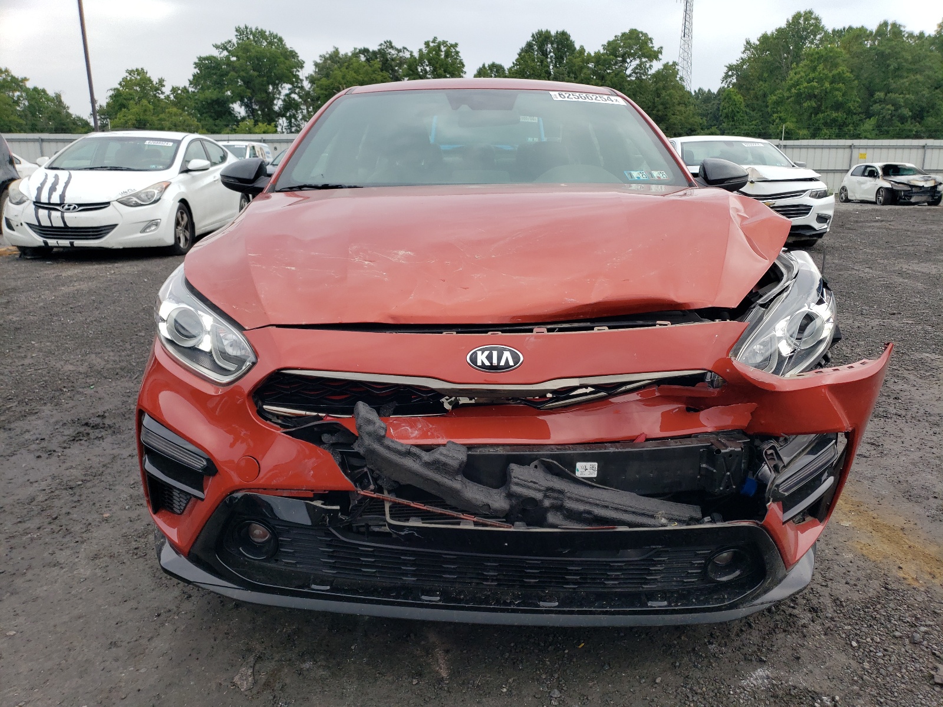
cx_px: 472
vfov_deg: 53.1
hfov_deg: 67.3
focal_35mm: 26
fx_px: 708
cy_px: 354
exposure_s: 1/1429
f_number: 1.5
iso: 50
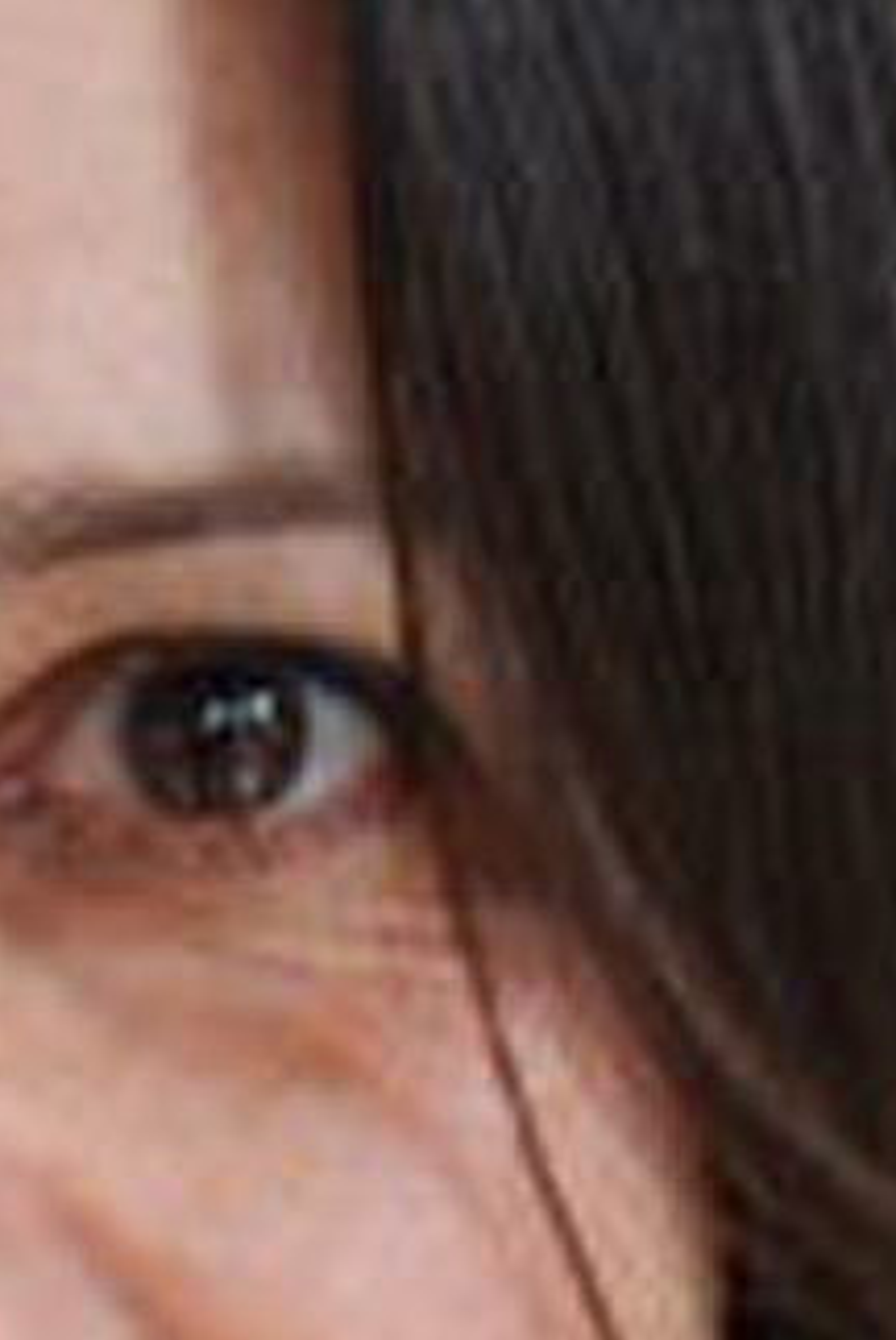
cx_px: -41
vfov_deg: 4.6
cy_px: 2174
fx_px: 16614
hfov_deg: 3.1
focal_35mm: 446
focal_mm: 50
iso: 400
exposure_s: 1/13
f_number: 4.8
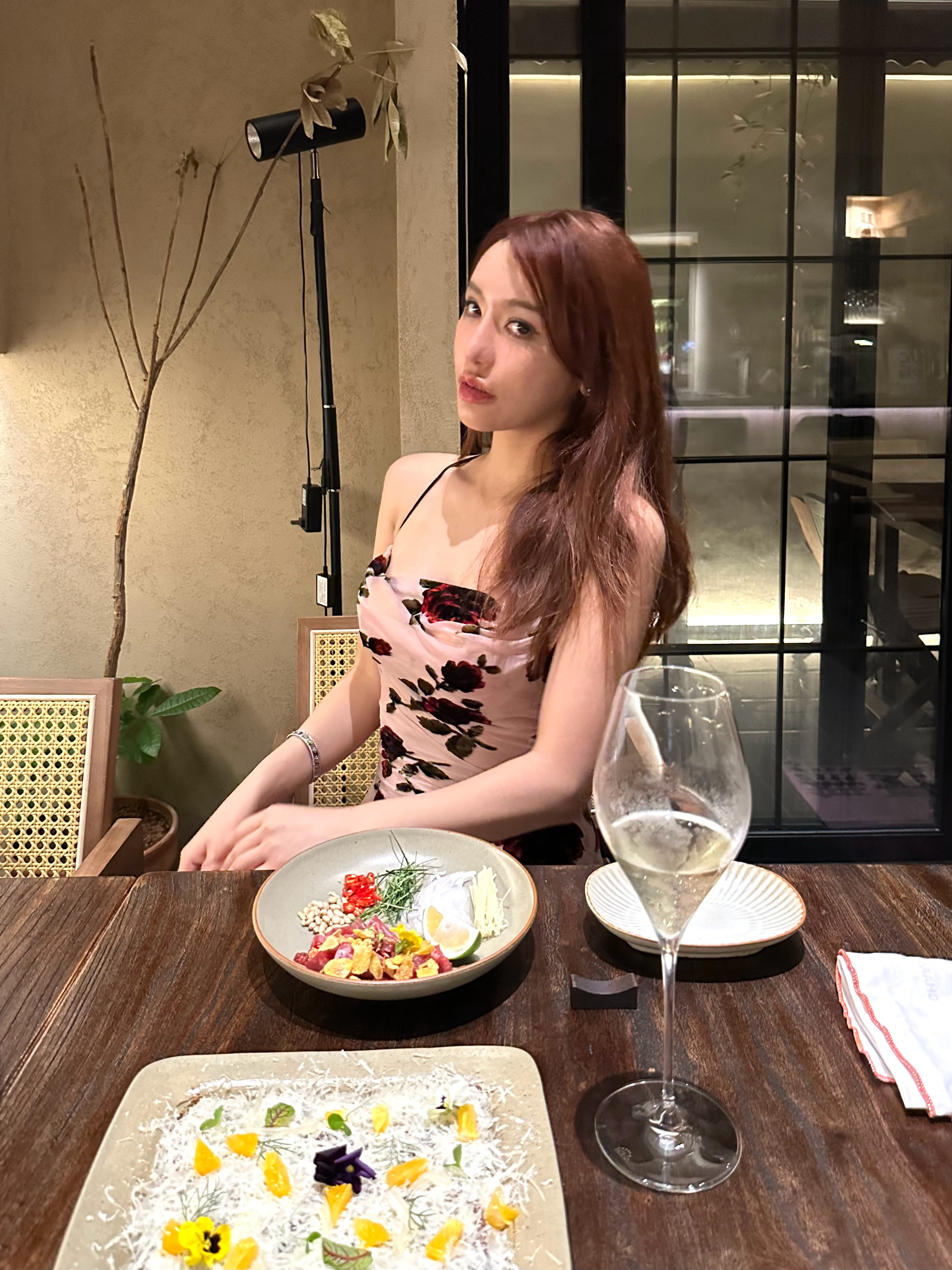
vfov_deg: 71.6
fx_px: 880
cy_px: 635
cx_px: 476
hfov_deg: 56.8
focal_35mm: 24
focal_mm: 6.86
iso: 1000
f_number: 1.78
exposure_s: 1/37
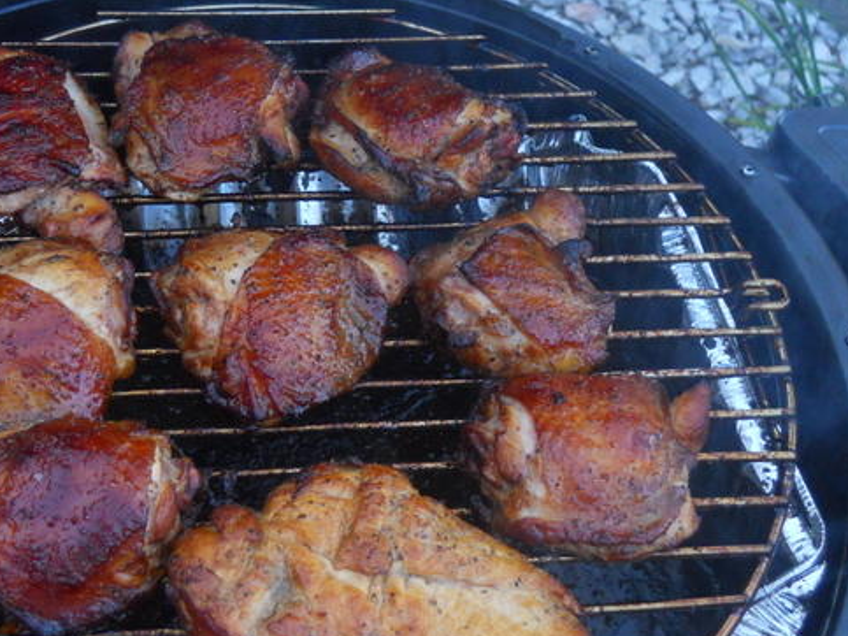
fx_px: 1494
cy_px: 322
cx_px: 297
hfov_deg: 31.5
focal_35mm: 61
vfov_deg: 24.0
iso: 400
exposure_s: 1/125
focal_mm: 8.3
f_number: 3.4
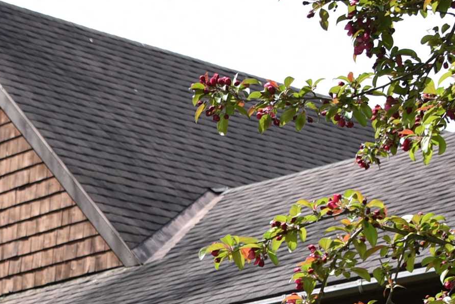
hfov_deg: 13.6
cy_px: 446
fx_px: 1909
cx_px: 147
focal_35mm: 151
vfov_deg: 8.9
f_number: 6.3
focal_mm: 44
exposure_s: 1/160
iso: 100
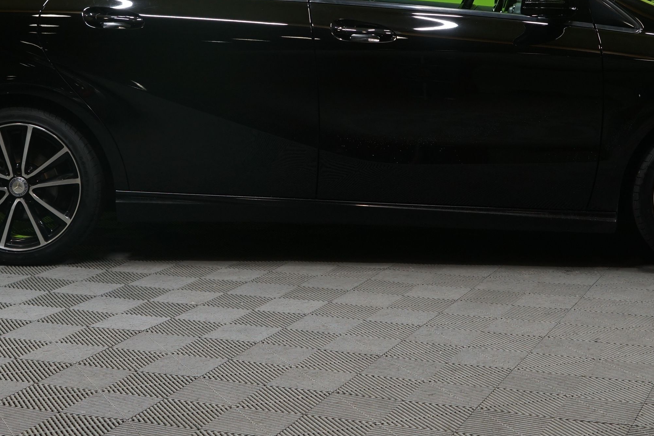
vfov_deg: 18.3
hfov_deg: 27.7
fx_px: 1326
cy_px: 35
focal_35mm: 73
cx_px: 367
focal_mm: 37
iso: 800
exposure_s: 1/20
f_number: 5.6
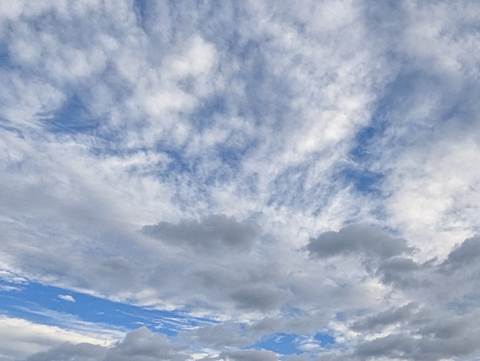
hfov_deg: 31.5
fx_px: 667
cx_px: 607
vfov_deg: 25.1
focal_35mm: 48
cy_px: 501
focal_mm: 2.35
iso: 41
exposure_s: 1/738
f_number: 2.2
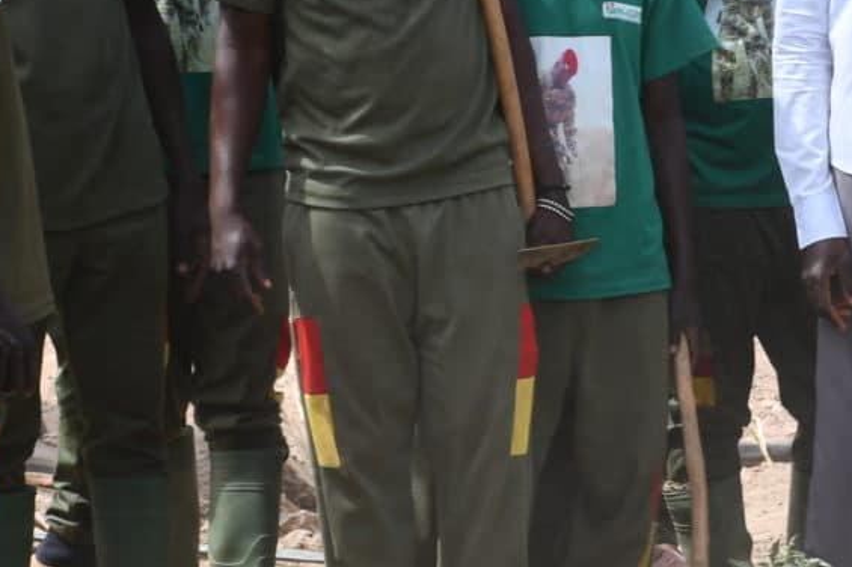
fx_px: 5747
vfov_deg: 5.6
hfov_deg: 8.4
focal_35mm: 243
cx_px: 831
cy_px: 391
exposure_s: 1/250
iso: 140
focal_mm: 45
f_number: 8
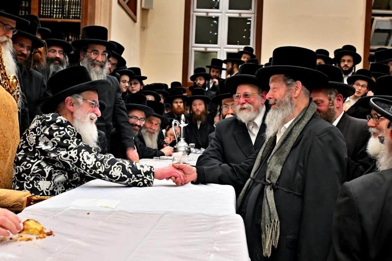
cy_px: 130
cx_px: 196
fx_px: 446
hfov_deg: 47.4
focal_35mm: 41
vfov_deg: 32.6
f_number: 4
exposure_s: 1/250
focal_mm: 27.5
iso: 1000
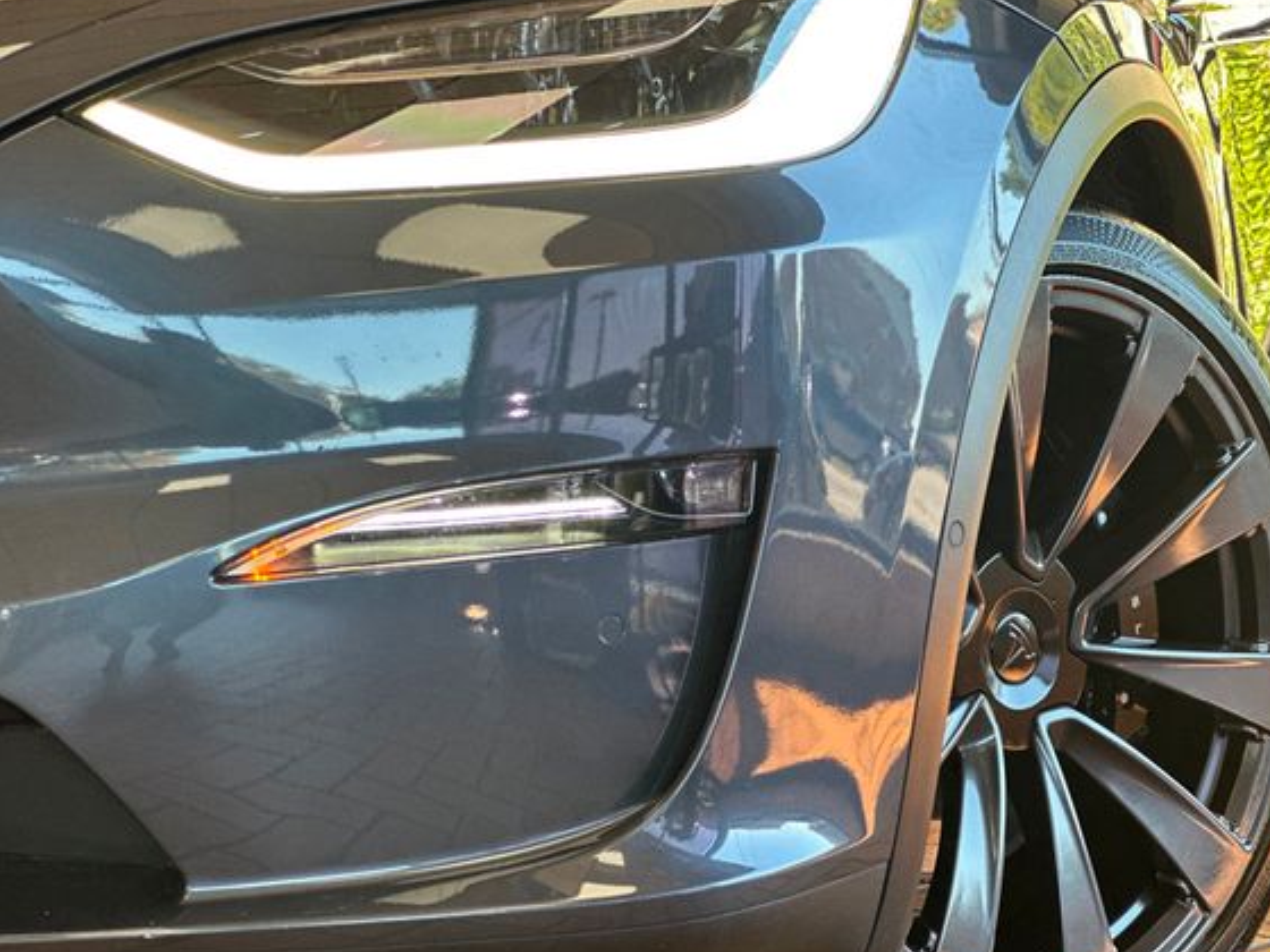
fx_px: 3229
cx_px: 615
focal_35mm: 88
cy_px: 508
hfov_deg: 22.3
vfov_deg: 16.8
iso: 160
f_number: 2.8
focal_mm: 9
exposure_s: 1/120
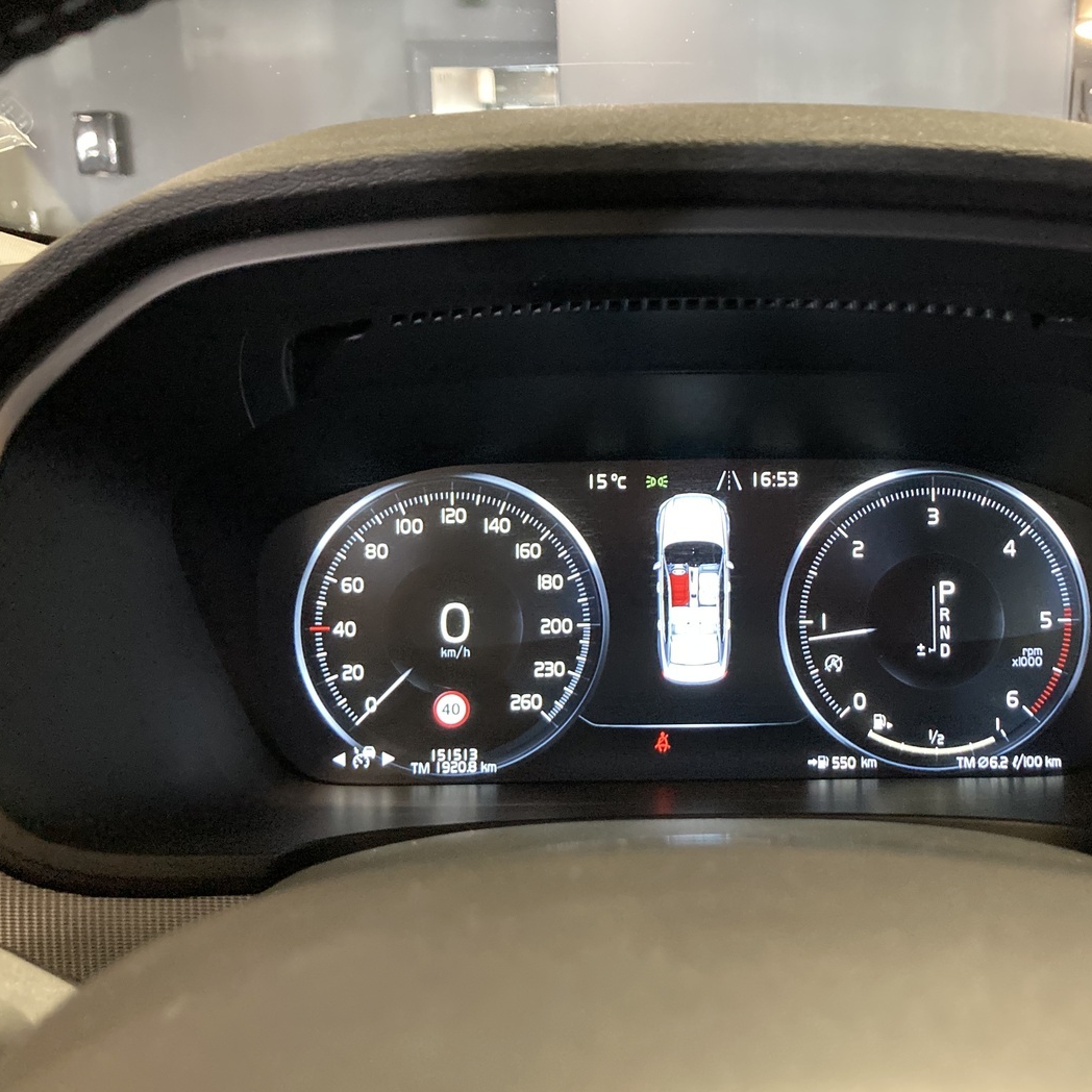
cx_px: 712
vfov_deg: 48.4
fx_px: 1213
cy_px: 540
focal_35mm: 34
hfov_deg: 47.8
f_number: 1.8
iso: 640
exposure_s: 1/27
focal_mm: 3.99
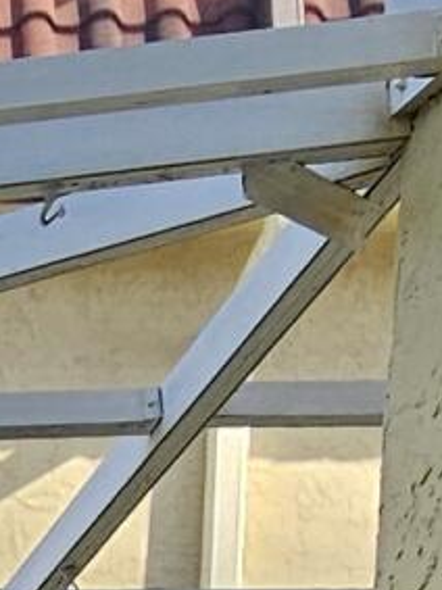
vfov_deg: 11.5
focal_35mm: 138
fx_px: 2351
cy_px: 1459
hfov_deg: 8.8
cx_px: -878
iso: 50
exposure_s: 1/218
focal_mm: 2.2
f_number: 2.2
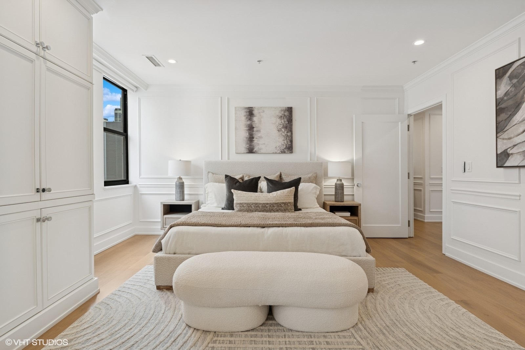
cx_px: 262
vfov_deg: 67.4
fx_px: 262
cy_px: 175
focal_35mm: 18
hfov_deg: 90.0
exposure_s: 1/50
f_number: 8
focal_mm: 18
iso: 320
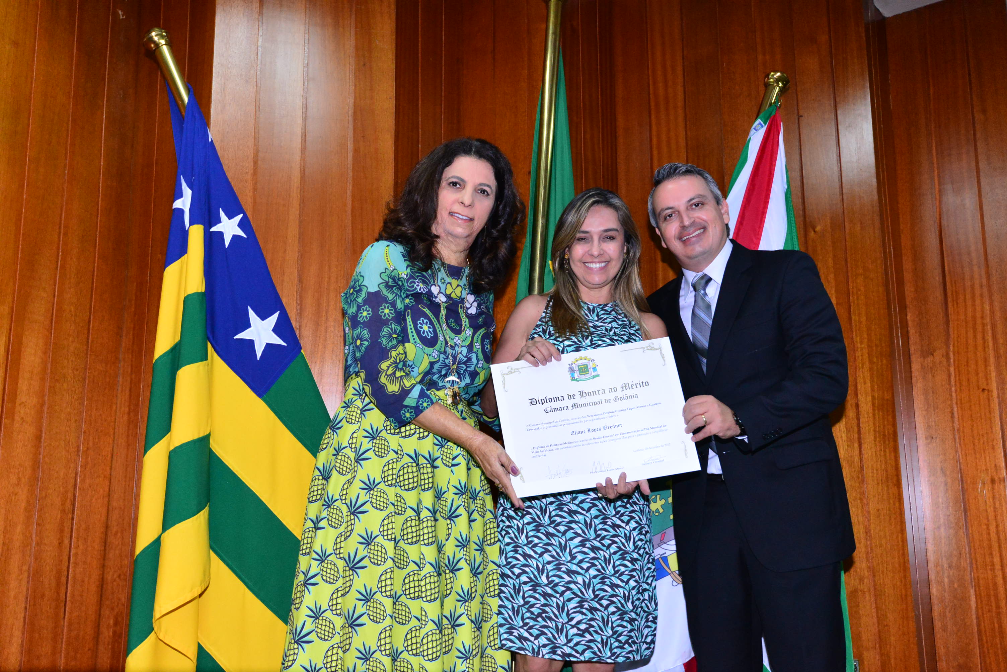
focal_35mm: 35
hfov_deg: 54.4
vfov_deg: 37.9
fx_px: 979
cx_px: 504
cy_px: 336
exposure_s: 1/250
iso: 4000
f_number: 6.3
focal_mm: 35
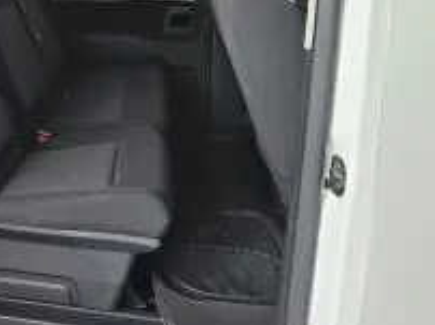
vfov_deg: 34.3
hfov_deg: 42.4
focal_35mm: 41
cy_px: 80
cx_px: 52
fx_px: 515
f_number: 1.7
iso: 500
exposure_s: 1/142
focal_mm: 6.3
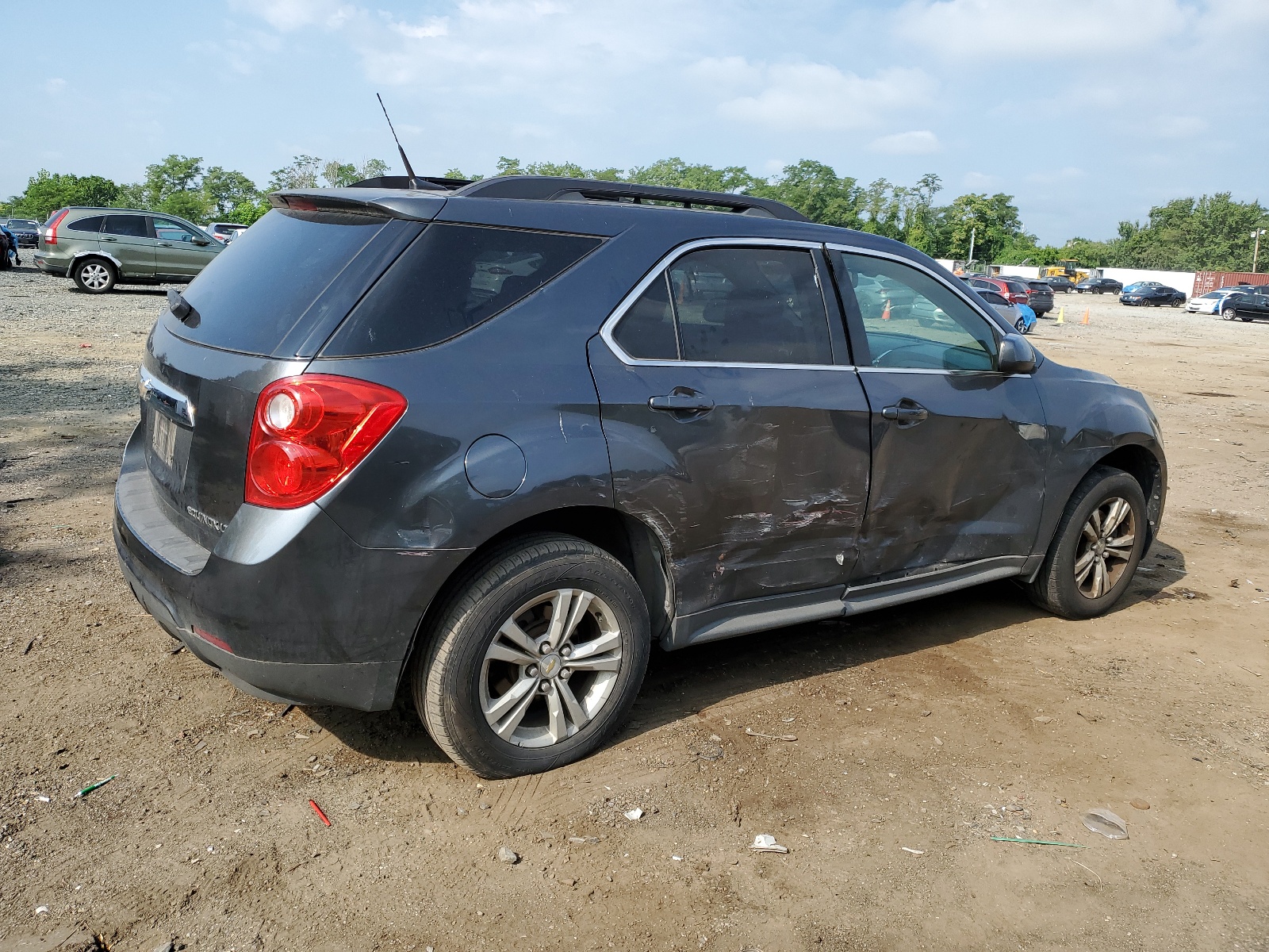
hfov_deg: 67.3
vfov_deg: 53.1
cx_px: 634
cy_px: 476
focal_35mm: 26
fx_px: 953
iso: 50
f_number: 1.5
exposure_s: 1/2000
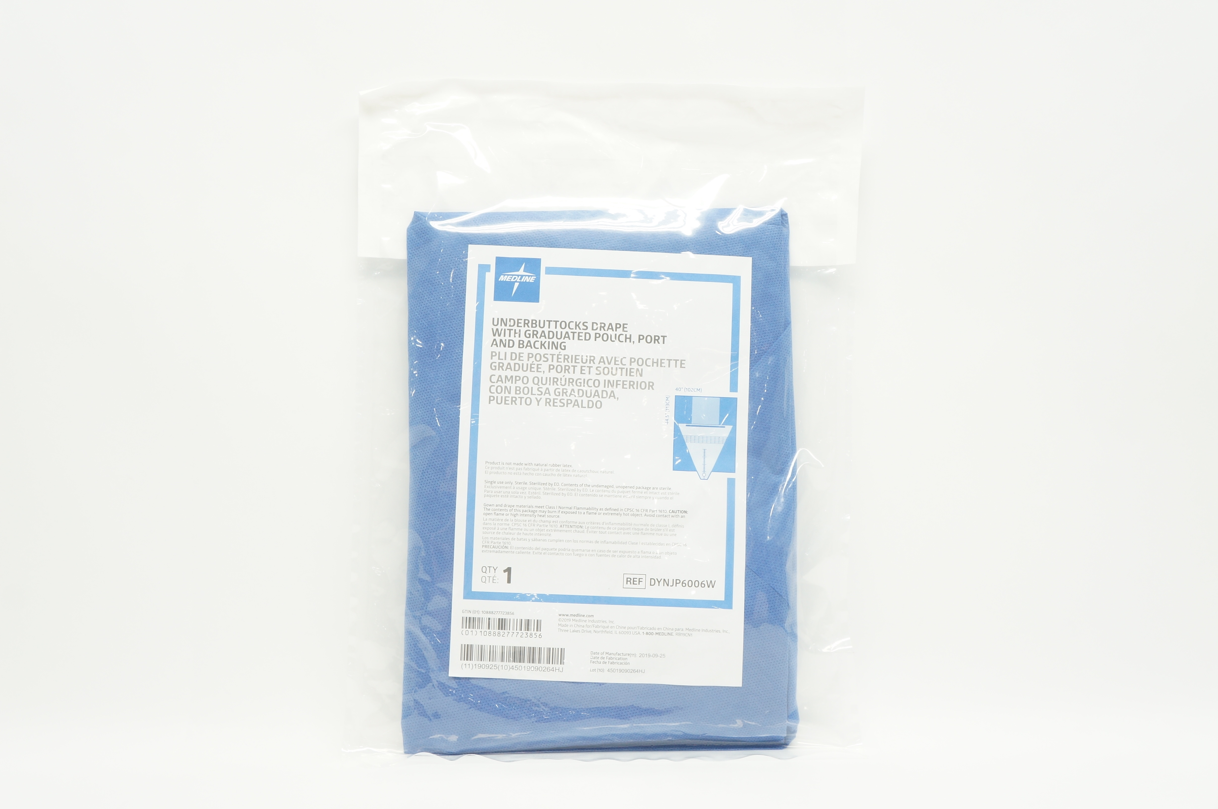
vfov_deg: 32.9
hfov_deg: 48.0
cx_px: 609
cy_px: 404
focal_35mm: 40
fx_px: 1369
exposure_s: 1/30
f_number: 7.1
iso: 400
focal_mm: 27
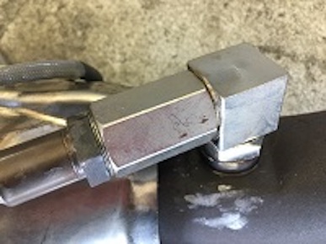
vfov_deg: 48.2
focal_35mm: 29
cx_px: 163
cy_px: 122
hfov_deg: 61.7
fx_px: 273
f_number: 2.2
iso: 40
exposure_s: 1/15
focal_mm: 4.15
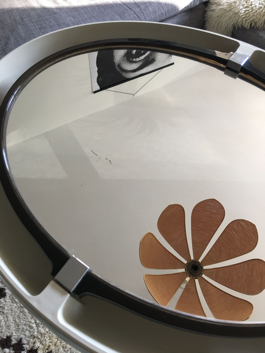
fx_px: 296
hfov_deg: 48.2
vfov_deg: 61.7
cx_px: 132
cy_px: 176
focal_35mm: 29
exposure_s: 1/17
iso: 50
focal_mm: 4.15
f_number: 2.2
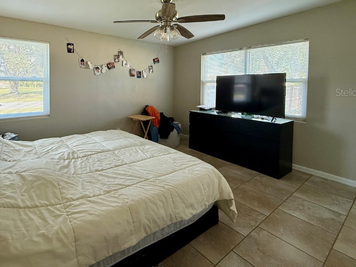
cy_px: 92
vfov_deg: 67.0
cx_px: 139
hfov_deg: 83.4
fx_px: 195
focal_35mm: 19
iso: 320
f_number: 2.2
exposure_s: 1/83
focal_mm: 2.22
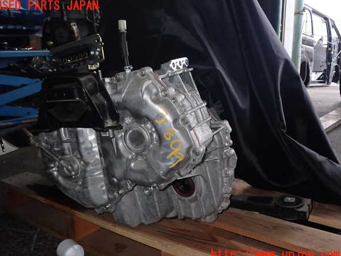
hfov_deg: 50.1
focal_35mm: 37
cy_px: 130
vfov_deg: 38.7
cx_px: 168
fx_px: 364
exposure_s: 1/40
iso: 320
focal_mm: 6.37
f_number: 7.1
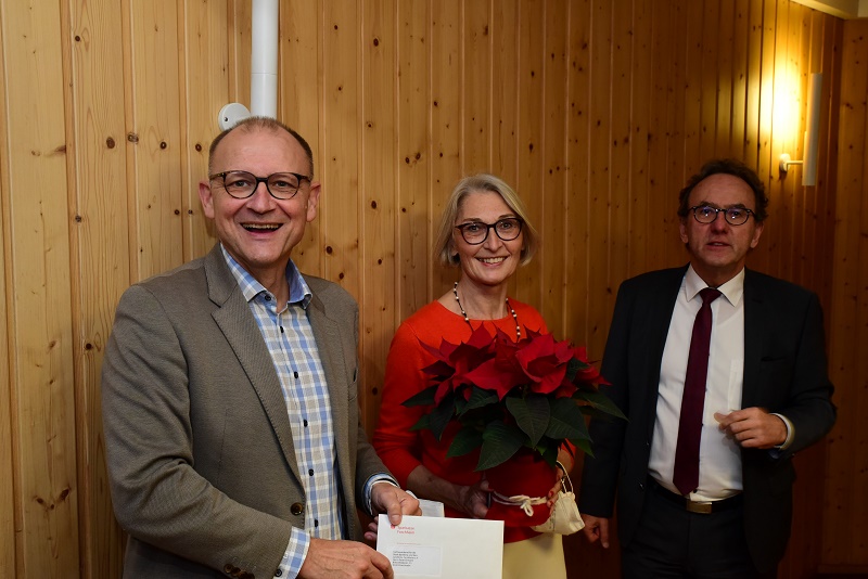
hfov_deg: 50.7
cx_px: 434
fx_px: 917
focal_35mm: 38
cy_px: 290
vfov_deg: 35.1
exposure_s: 1/60
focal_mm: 38
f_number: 10
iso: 3200
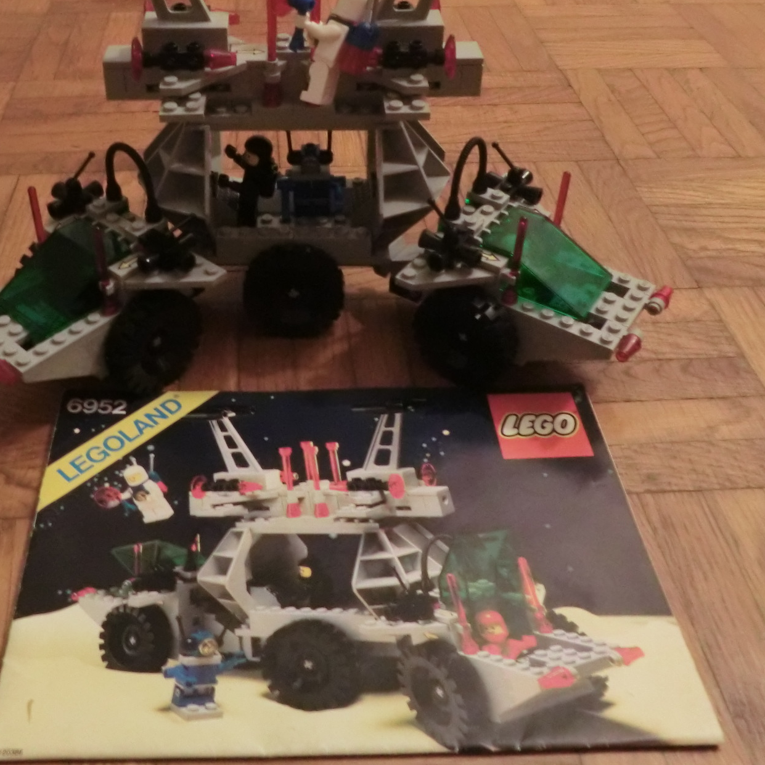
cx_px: 290
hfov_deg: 46.8
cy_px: 333
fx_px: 875
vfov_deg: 47.1
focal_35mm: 35
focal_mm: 4.3
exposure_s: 1/8
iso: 800
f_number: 3.2
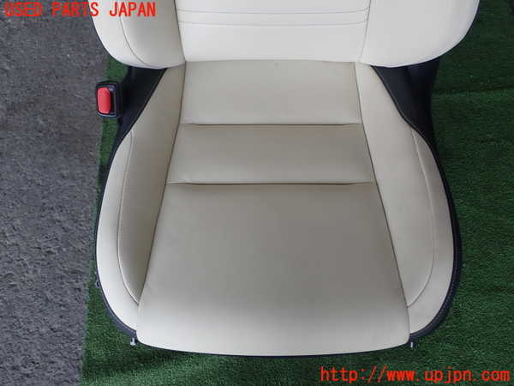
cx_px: 257
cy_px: 193
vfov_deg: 39.7
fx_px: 535
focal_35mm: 36
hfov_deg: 51.4
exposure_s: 1/100
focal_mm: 6.37
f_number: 2.5
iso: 100
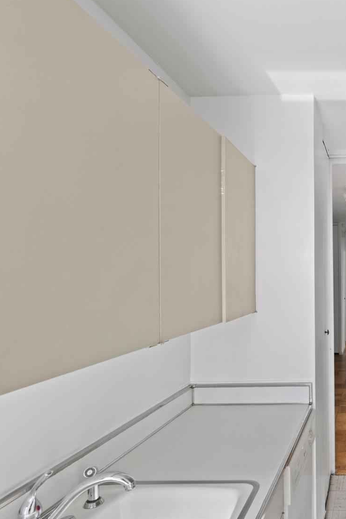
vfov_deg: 69.4
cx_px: 368
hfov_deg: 41.1
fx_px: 375
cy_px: 269
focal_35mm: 26
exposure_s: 1/50
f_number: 7.1
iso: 1000
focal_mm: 14
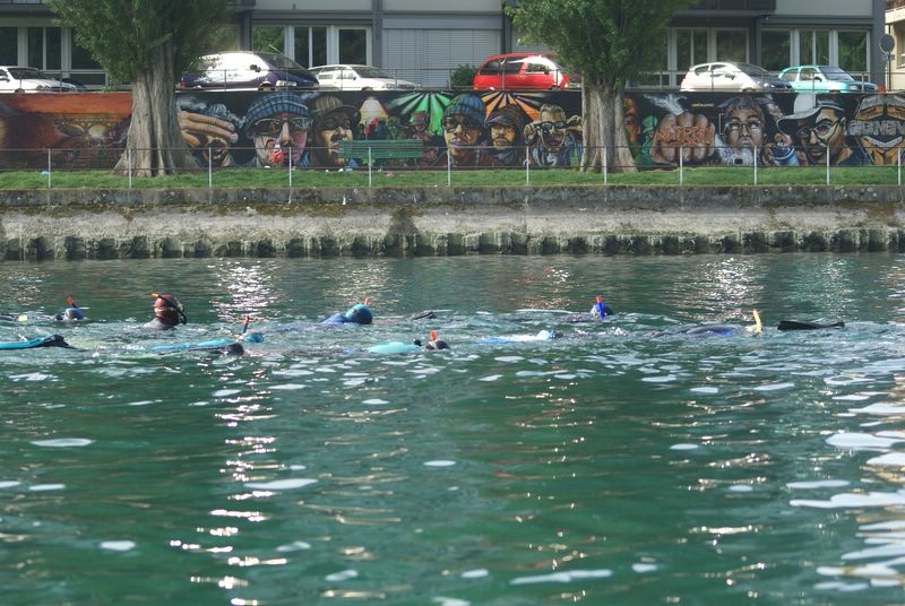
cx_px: 452
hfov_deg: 19.4
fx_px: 2643
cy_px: 303
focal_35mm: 105
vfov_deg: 13.1
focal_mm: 70
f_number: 5
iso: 100
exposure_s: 1/125
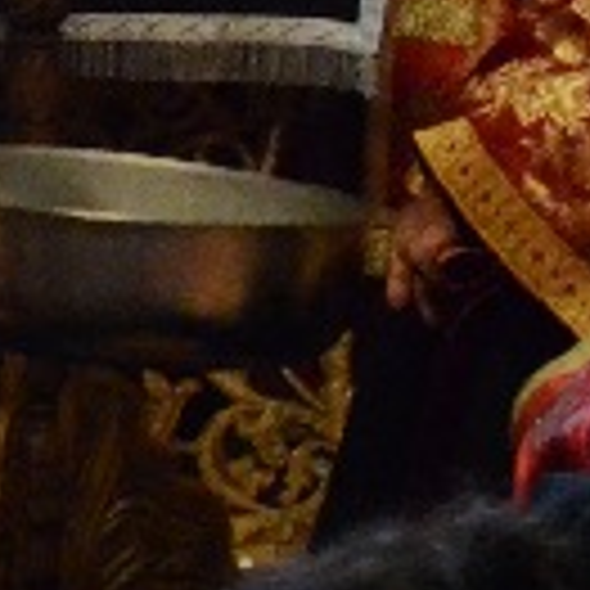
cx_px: -225
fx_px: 5399
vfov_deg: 6.2
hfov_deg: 6.2
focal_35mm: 280
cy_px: -153
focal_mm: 24
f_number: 3.8
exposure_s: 1/60
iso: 5000
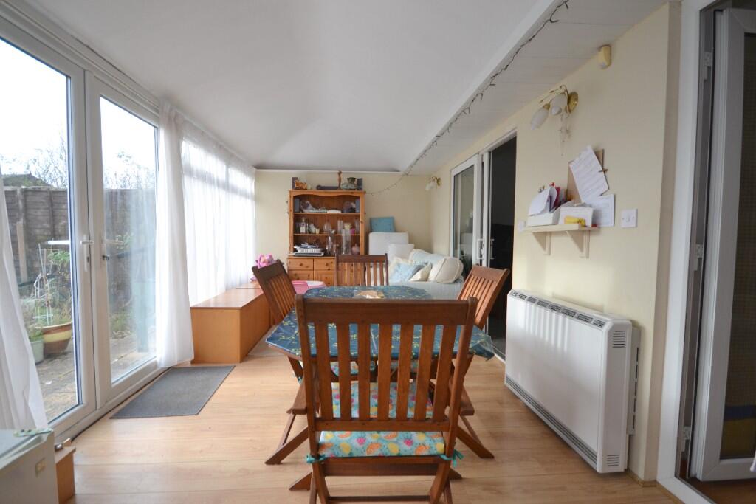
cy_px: 252
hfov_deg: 100.4
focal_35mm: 15
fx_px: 315
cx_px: 378
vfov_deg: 77.3
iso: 280
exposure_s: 1/125
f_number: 5.6
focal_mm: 10
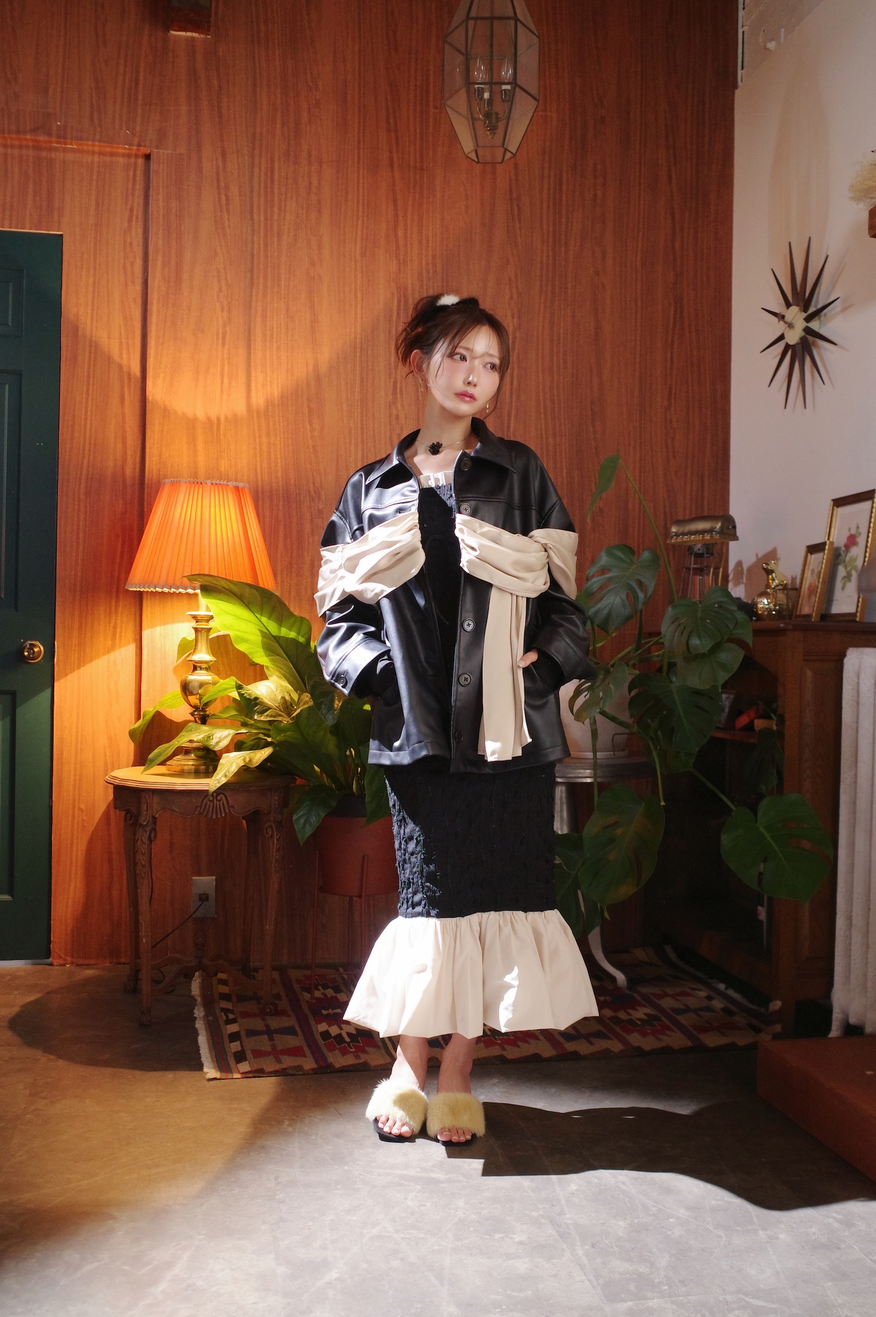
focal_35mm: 35
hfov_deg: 37.8
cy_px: 658
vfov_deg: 54.5
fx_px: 1280
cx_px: 438
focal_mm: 18.3
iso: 1250
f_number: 2.8
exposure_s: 1/50
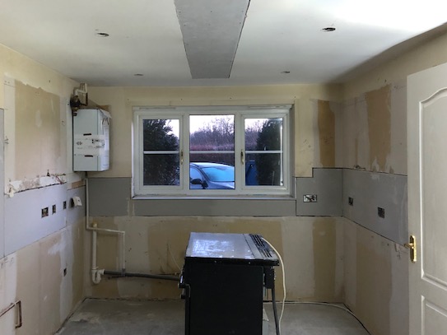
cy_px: 158
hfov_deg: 55.1
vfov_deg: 42.9
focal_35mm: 33
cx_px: 184
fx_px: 426
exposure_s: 1/15
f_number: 1.8
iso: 80
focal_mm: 4
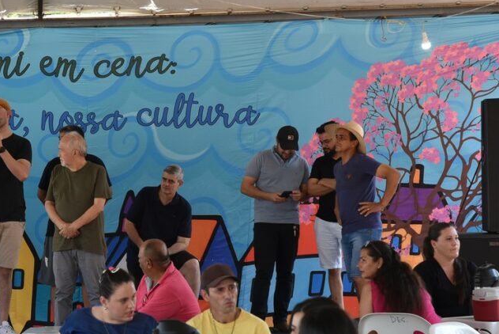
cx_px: 122
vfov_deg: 8.1
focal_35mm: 170
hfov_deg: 12.0
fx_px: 2357
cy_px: 192
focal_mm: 70
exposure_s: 1/250
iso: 450
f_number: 4.5
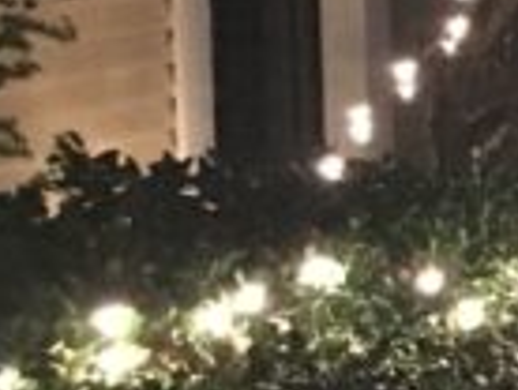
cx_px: 1182
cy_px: 278
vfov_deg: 9.2
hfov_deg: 10.7
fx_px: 2413
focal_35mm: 161
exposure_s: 1/4
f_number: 2.2
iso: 320
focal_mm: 4.15
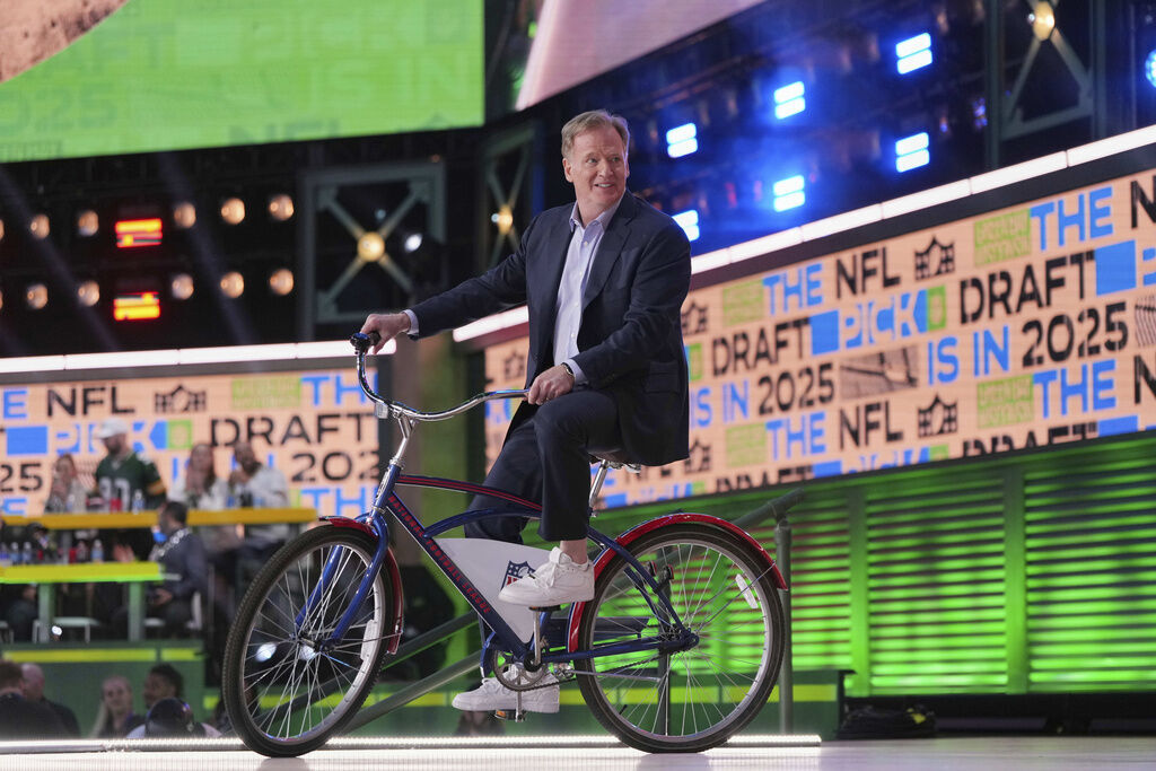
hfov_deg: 17.9
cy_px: 386
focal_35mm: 114
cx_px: 578
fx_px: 3661
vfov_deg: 12.0
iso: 1600
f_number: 2.8
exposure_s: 1/1250
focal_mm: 114
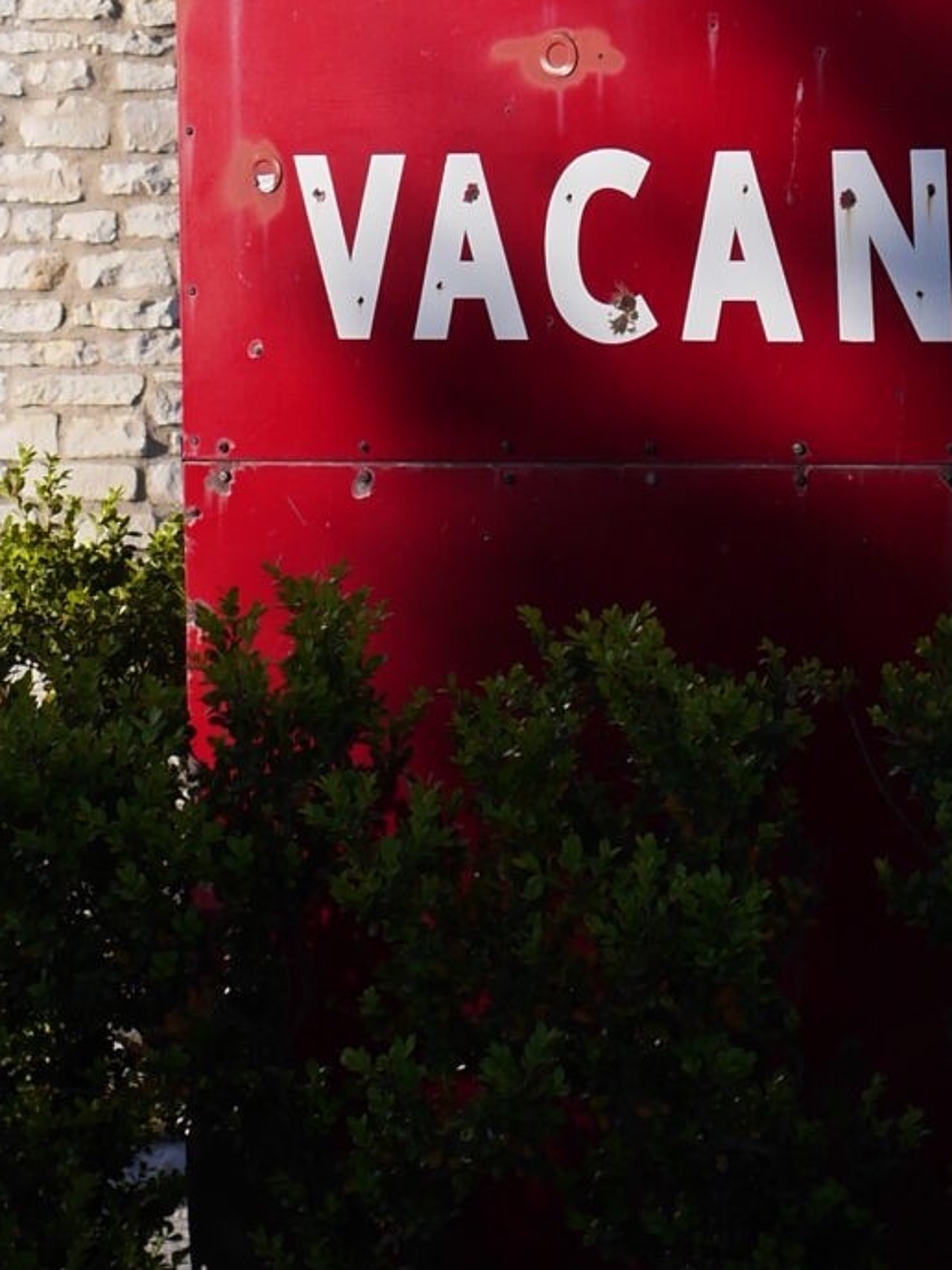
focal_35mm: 186
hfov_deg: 8.0
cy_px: -626
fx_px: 6820
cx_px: 642
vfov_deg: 10.3
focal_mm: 25
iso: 200
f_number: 4.5
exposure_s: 1/1300
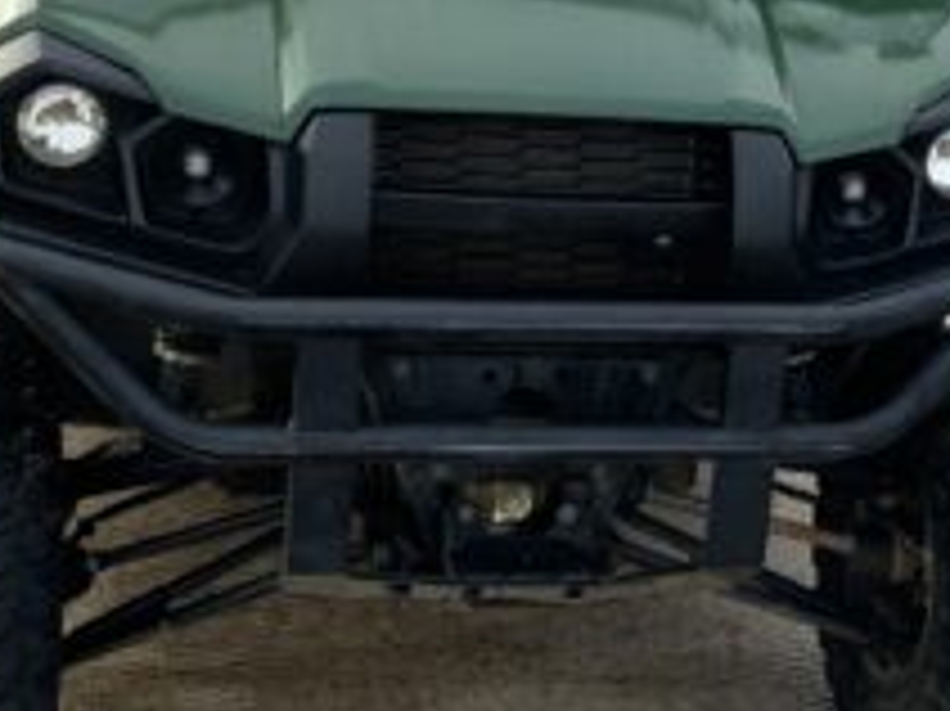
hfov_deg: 22.0
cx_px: 725
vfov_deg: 16.5
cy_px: 68
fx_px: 2414
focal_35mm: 88
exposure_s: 1/137
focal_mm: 3
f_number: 1.8
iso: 16
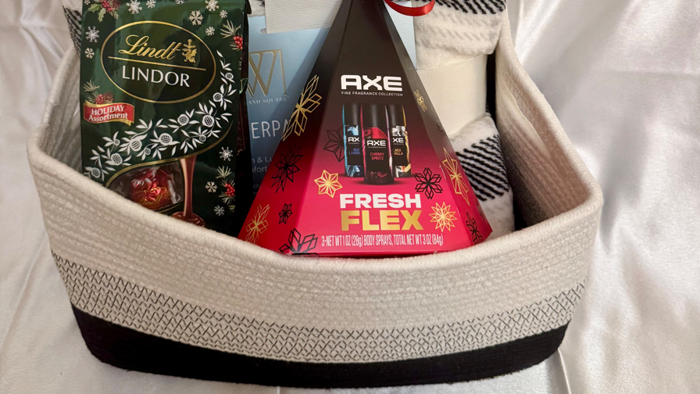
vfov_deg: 32.0
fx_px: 650
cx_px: 350
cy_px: 34
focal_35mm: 35
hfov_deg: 56.6
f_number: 1.78
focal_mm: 6.76
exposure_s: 1/60
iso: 500
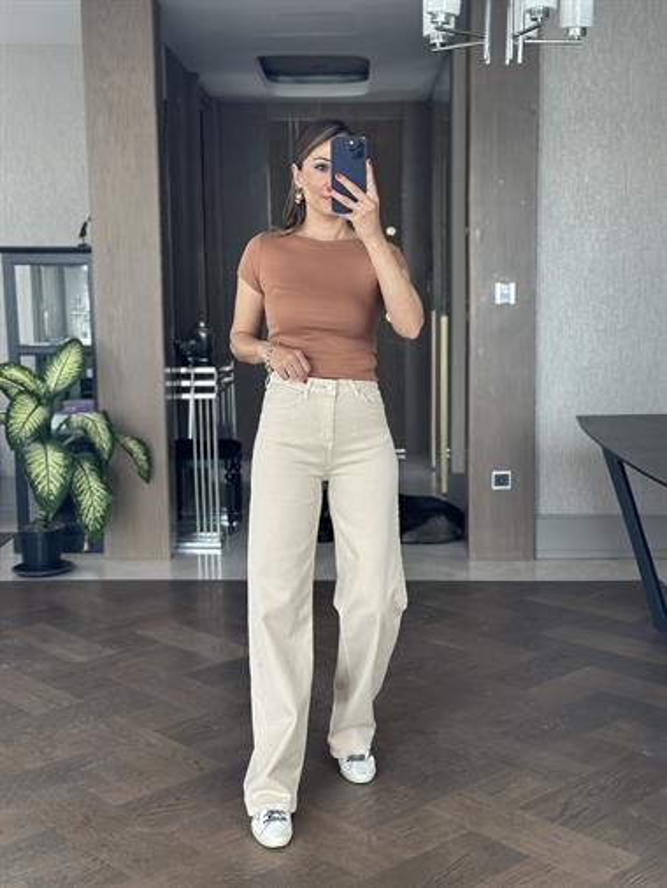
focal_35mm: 48
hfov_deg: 30.3
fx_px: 1232
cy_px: 444
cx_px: 334
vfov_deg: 39.6
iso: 125
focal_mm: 6.86
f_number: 1.78
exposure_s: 1/74
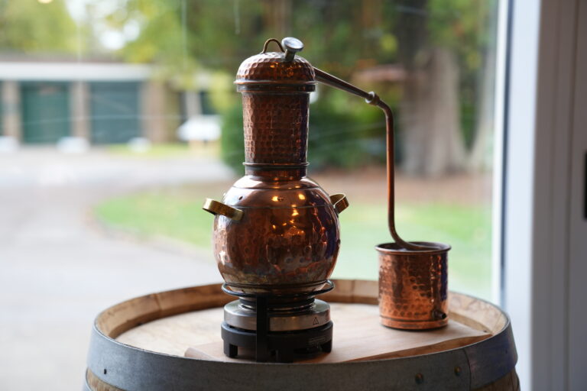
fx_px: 897
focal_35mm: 55
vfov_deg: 24.6
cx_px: 294
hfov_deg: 36.2
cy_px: 196
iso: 800
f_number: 2.8
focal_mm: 55
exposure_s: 1/320
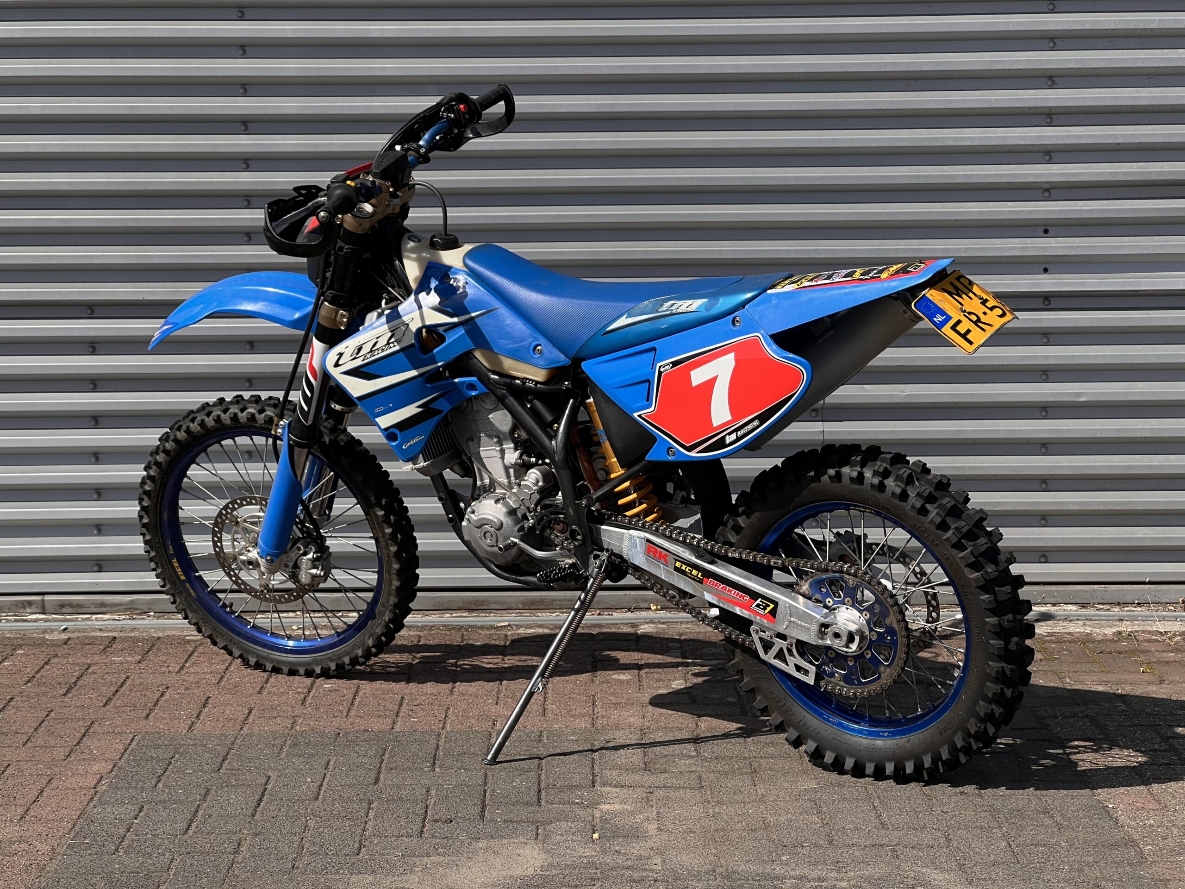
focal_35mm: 77
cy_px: 444
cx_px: 592
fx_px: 2636
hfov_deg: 25.3
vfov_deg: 19.1
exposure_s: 1/815
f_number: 2.8
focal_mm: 9
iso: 32
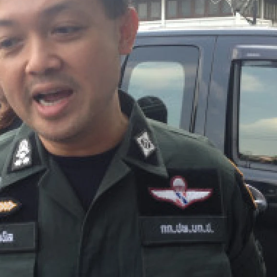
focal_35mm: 65
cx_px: 92
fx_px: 588
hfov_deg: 26.3
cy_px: 138
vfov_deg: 26.5
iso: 50
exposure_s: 1/237
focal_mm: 4.28
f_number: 2.4
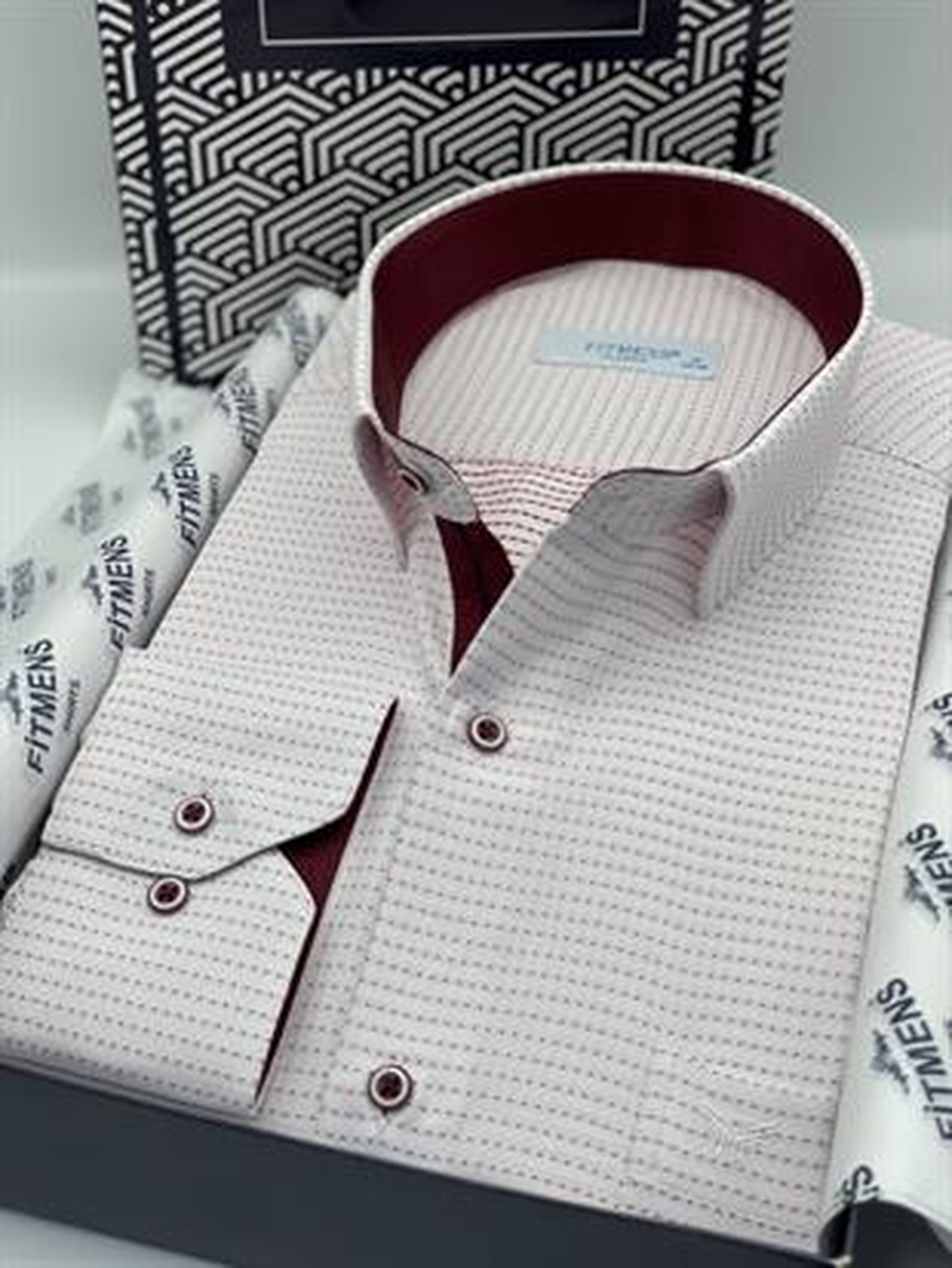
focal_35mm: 52
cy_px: 634
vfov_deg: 36.8
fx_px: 1906
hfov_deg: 28.0
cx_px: 476
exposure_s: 1/298
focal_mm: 6
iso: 32
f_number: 2
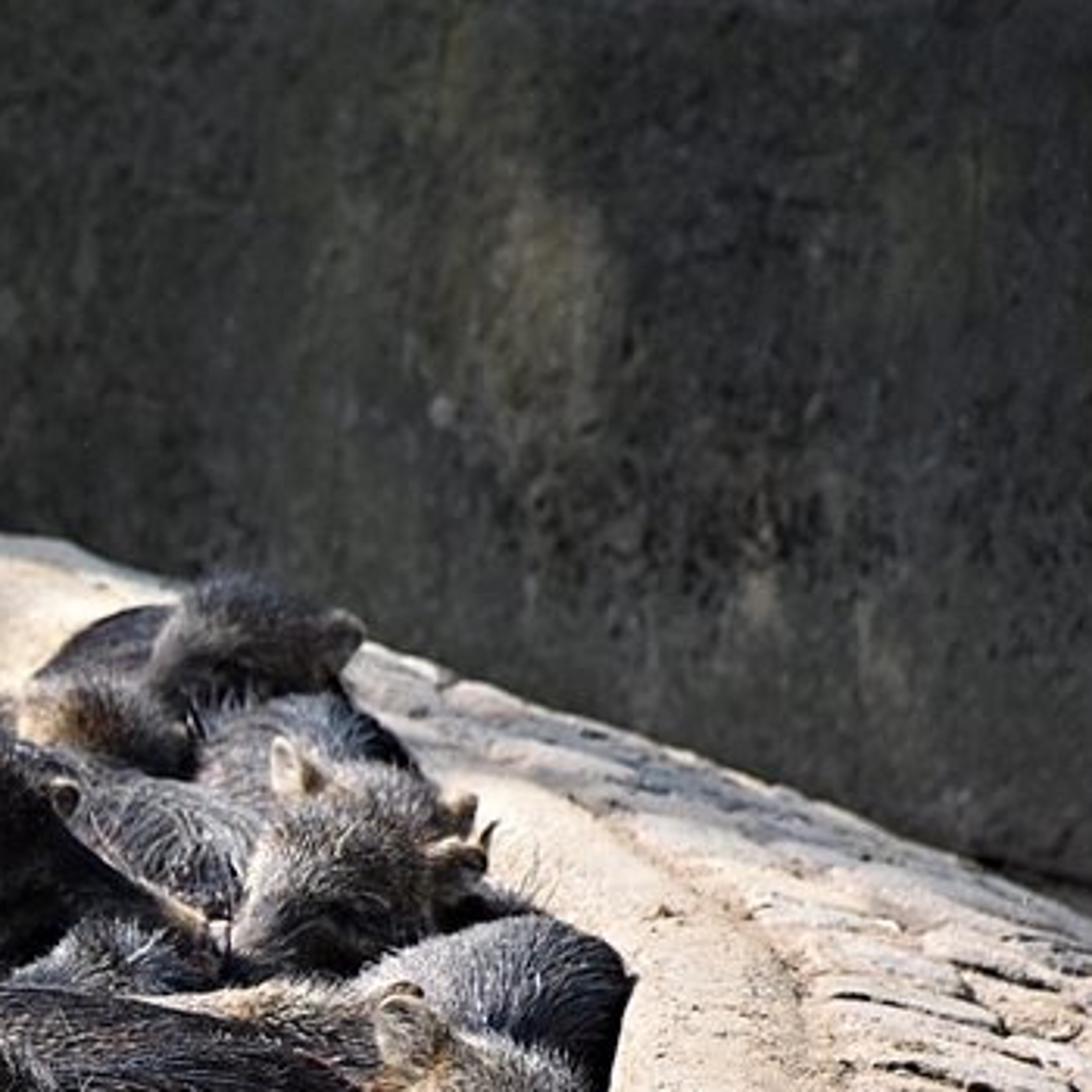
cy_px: 1034
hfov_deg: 3.3
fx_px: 18630
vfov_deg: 3.4
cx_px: -415
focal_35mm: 522
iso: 400
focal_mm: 140
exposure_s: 1/400
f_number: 5.6
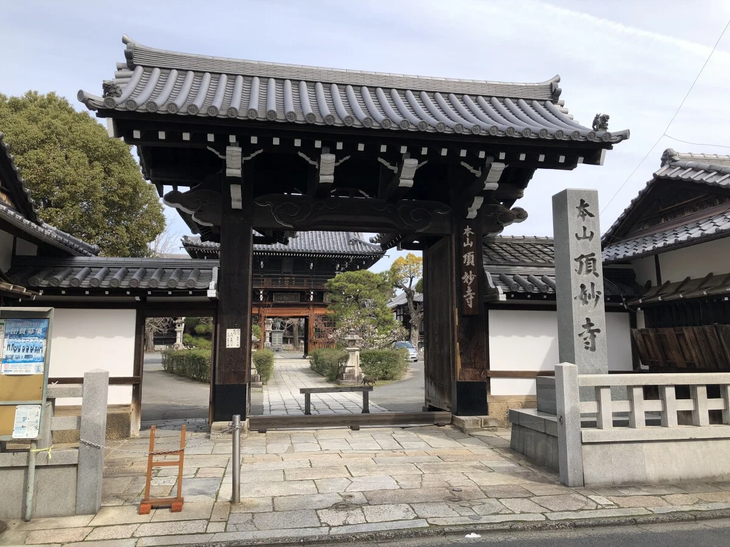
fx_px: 590
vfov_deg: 49.7
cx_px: 365
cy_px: 274
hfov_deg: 63.4
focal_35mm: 28
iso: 20
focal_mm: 4
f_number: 1.8
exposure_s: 1/1000
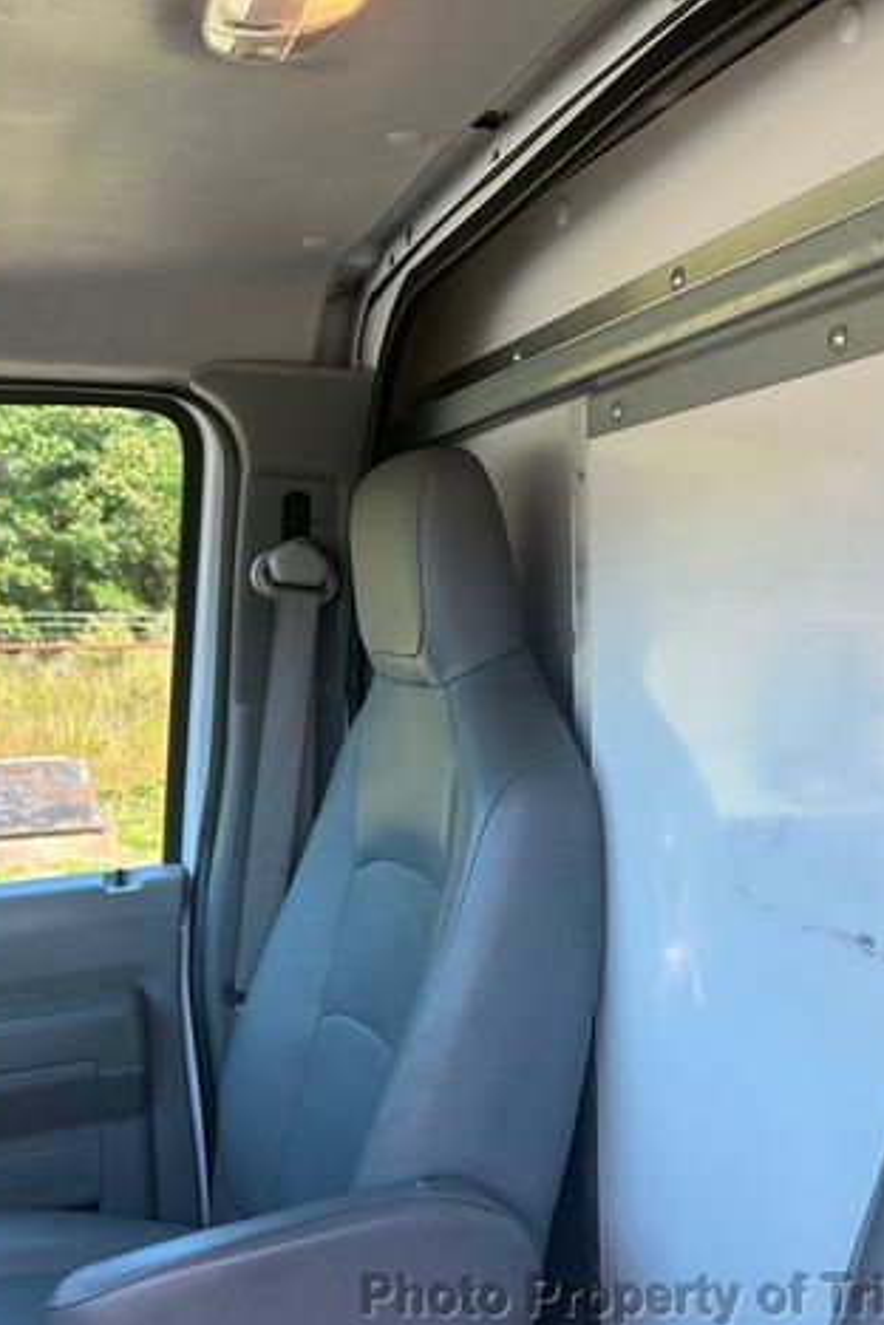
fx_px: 1363
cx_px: 552
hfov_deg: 35.7
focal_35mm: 37
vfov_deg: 51.9
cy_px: 677
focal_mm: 5.7
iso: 40
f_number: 1.5
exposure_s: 1/230
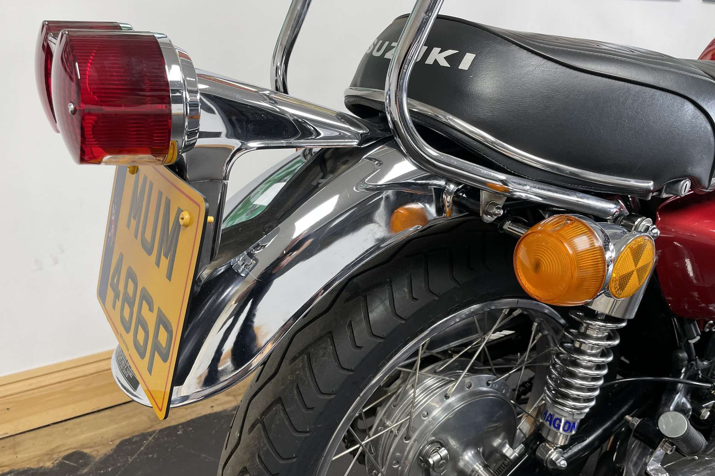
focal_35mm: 28
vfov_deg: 46.4
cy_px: 252
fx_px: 556
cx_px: 356
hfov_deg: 65.5
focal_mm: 4.2
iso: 125
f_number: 1.6
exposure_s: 1/100
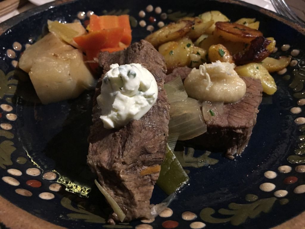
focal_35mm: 29
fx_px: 256
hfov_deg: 61.7
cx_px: 152
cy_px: 114
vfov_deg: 48.2
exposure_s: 1/4
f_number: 2.2
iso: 100
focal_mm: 4.15
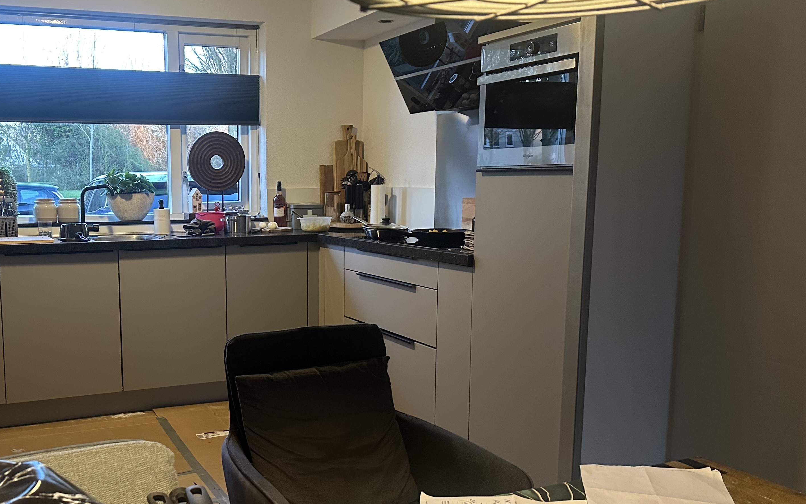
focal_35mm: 36
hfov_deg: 52.4
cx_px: 237
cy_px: 284
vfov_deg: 35.3
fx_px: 791
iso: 400
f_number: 1.78
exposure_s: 1/50
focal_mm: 6.86
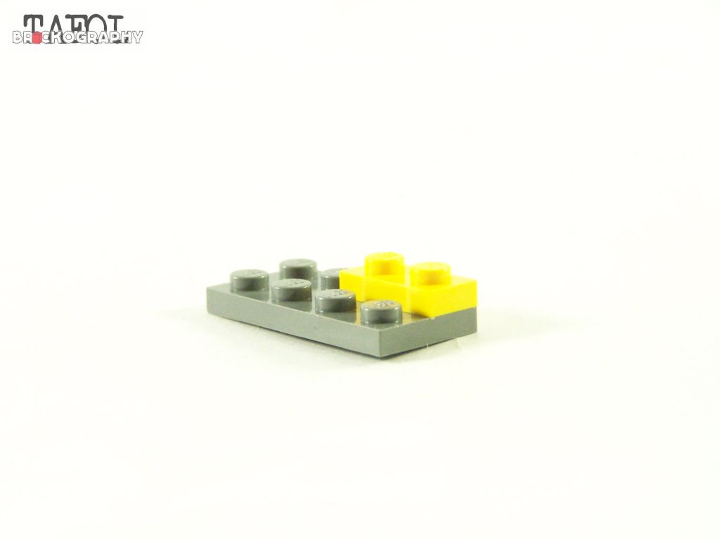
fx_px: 2434
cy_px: 270
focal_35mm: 117
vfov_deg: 12.7
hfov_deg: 16.8
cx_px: 360
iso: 400
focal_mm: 19.4
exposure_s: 1/60
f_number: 3.6
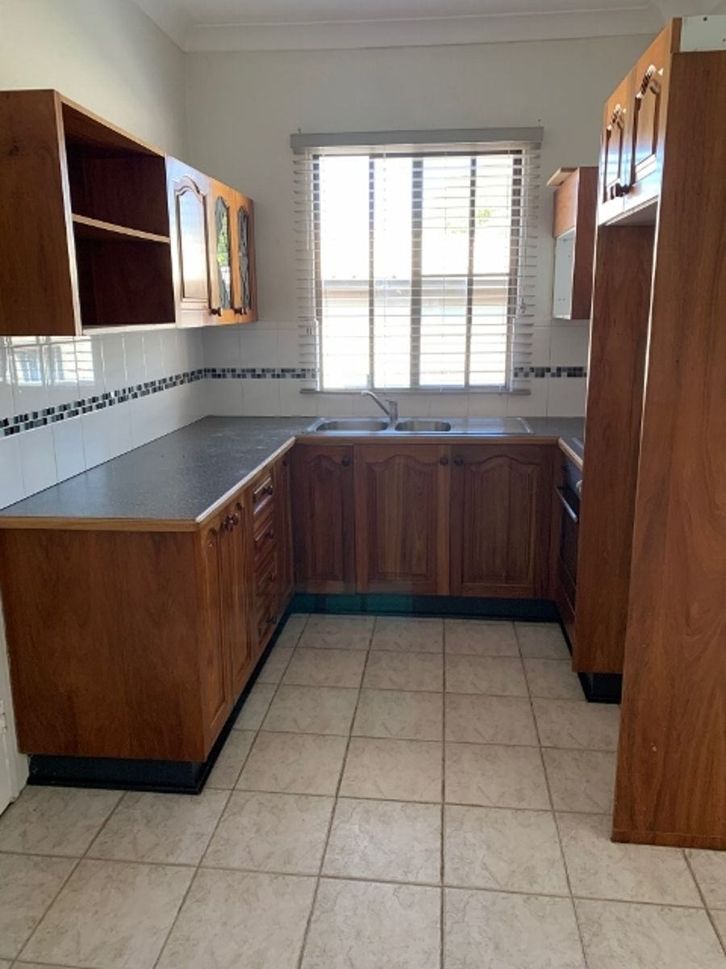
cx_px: 363
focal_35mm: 26
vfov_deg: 67.3
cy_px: 484
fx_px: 727
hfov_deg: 53.1
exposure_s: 1/72
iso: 100
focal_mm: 4.25
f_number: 1.8
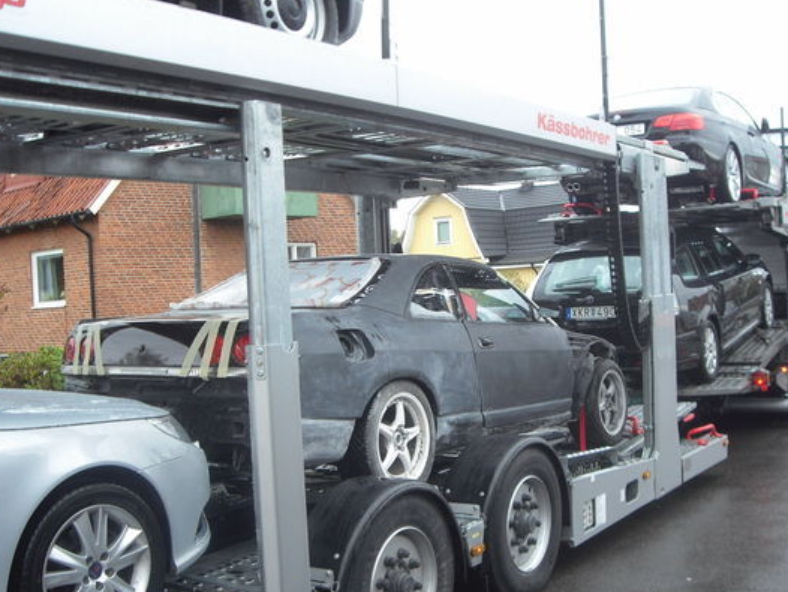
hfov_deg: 42.0
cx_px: 410
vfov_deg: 32.2
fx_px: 1025
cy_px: 331
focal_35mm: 45
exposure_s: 1/80
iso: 100
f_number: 2.7
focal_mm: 6.2
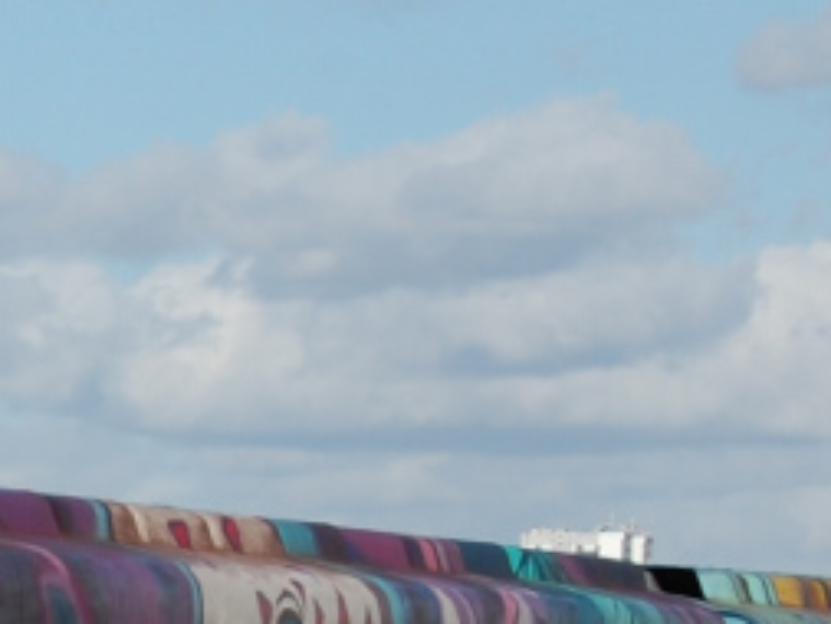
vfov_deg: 4.0
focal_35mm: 375
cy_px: 782
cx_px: -644
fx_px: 9013
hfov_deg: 5.2
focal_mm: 55
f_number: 10
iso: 200
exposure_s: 1/400
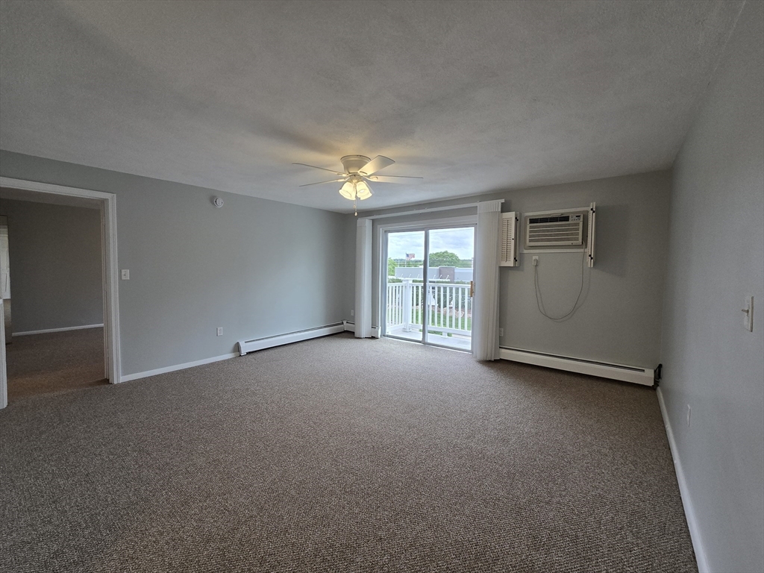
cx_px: 382
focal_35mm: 13
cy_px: 286
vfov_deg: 89.9
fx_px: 287
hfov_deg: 106.2
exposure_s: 1/120
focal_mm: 2.2
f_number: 2.2
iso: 80
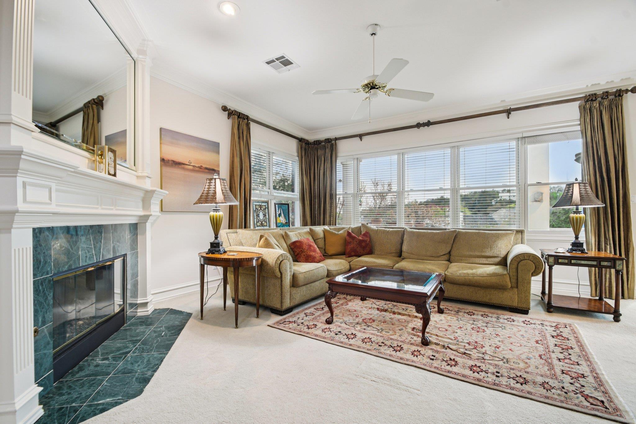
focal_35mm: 15
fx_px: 265
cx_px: 318
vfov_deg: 77.3
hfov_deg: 100.4
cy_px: 212
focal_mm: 10
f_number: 8
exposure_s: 1/6
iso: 400
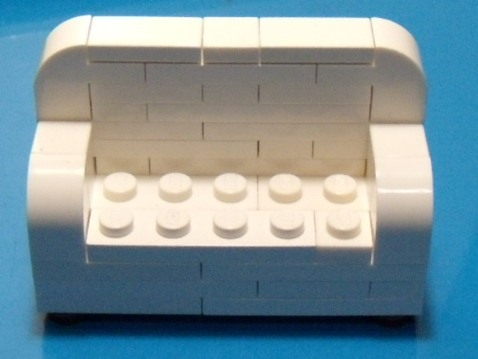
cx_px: 239
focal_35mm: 36
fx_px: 497
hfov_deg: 51.4
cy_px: 180
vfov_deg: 39.7
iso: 400
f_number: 3.6
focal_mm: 6.4
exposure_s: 1/50
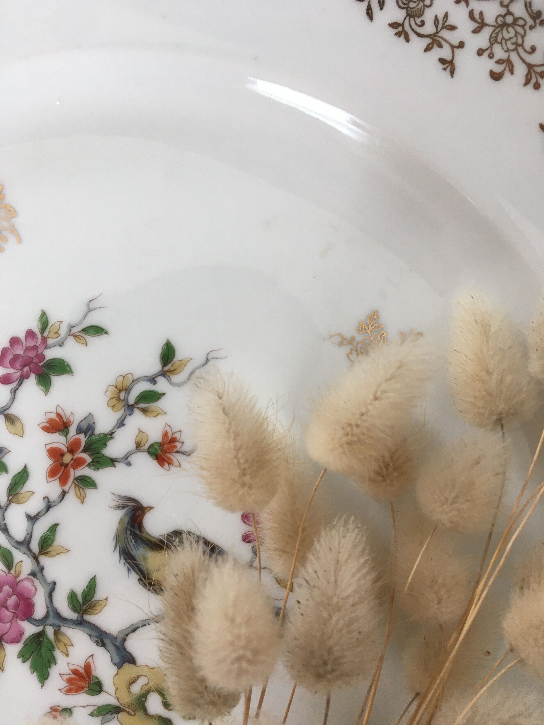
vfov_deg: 61.7
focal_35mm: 29
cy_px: 362
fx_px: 608
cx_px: 272
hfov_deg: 48.2
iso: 40
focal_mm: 4.15
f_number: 2.2
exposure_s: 1/33
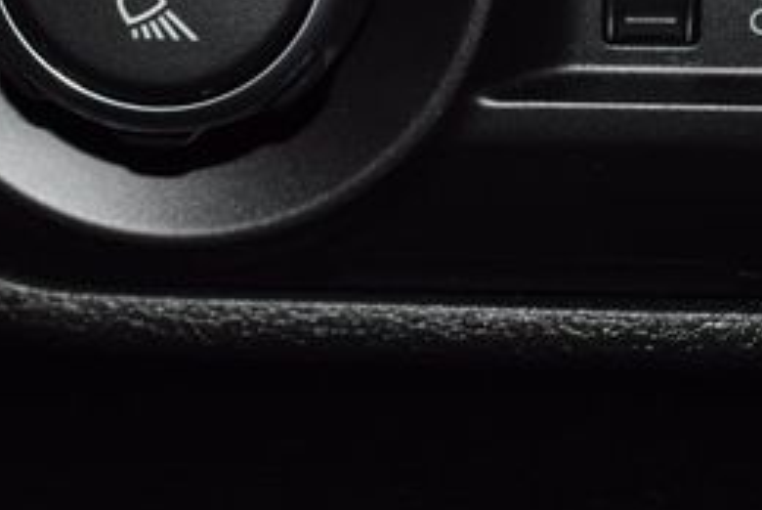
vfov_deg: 11.5
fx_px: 2500
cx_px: 422
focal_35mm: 118
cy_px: -37
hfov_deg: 17.3
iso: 100
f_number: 8
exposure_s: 1/60
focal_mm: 32
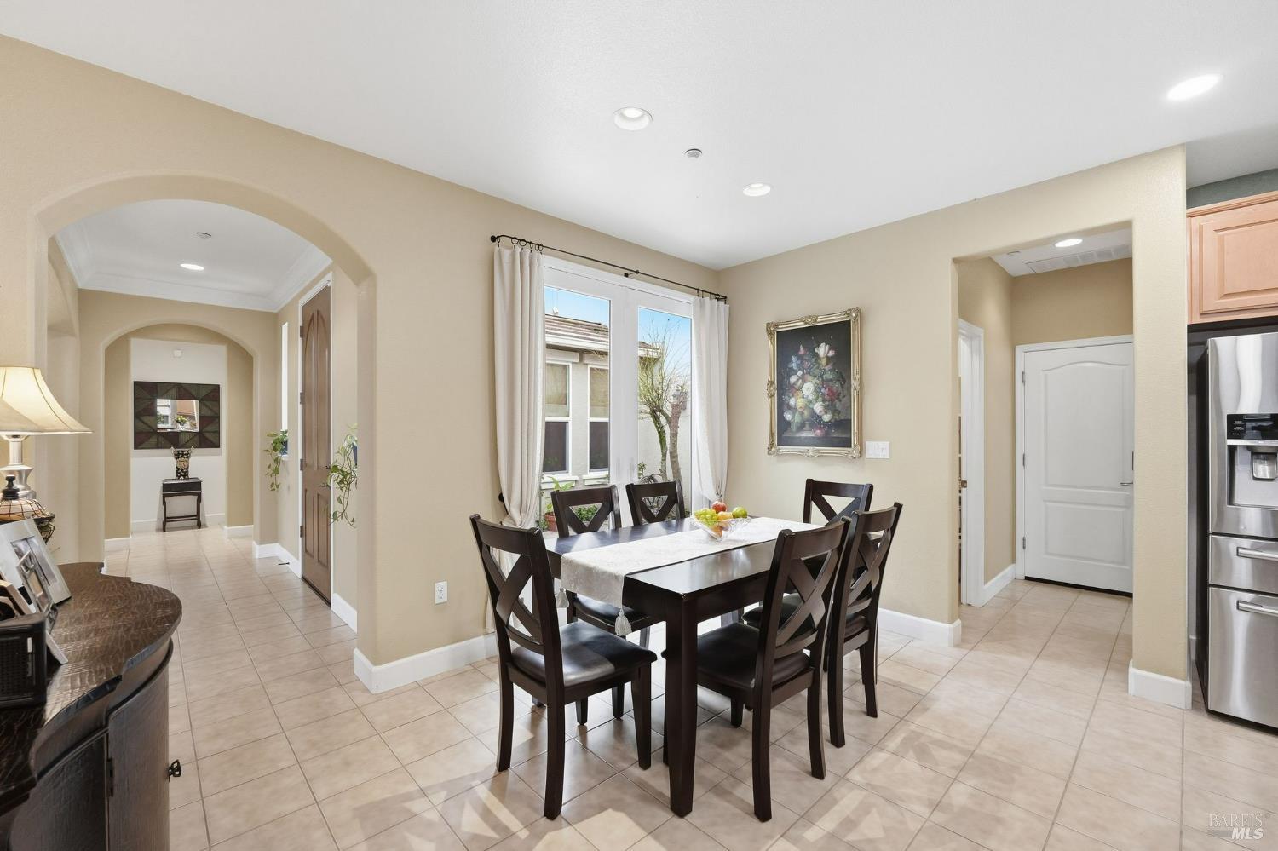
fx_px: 497
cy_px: 426
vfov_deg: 81.2
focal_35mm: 14
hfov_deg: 104.3
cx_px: 639
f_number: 5.6
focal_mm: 14
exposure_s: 1/60
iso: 200
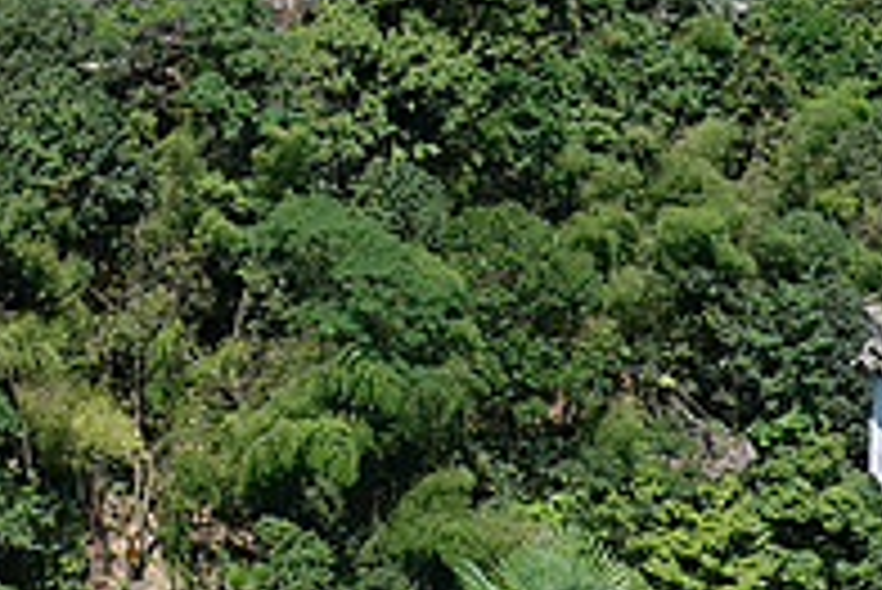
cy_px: -466
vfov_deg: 12.7
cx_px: 202
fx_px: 2403
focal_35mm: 98
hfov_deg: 20.6
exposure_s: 1/400
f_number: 5.6
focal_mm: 9
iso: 125
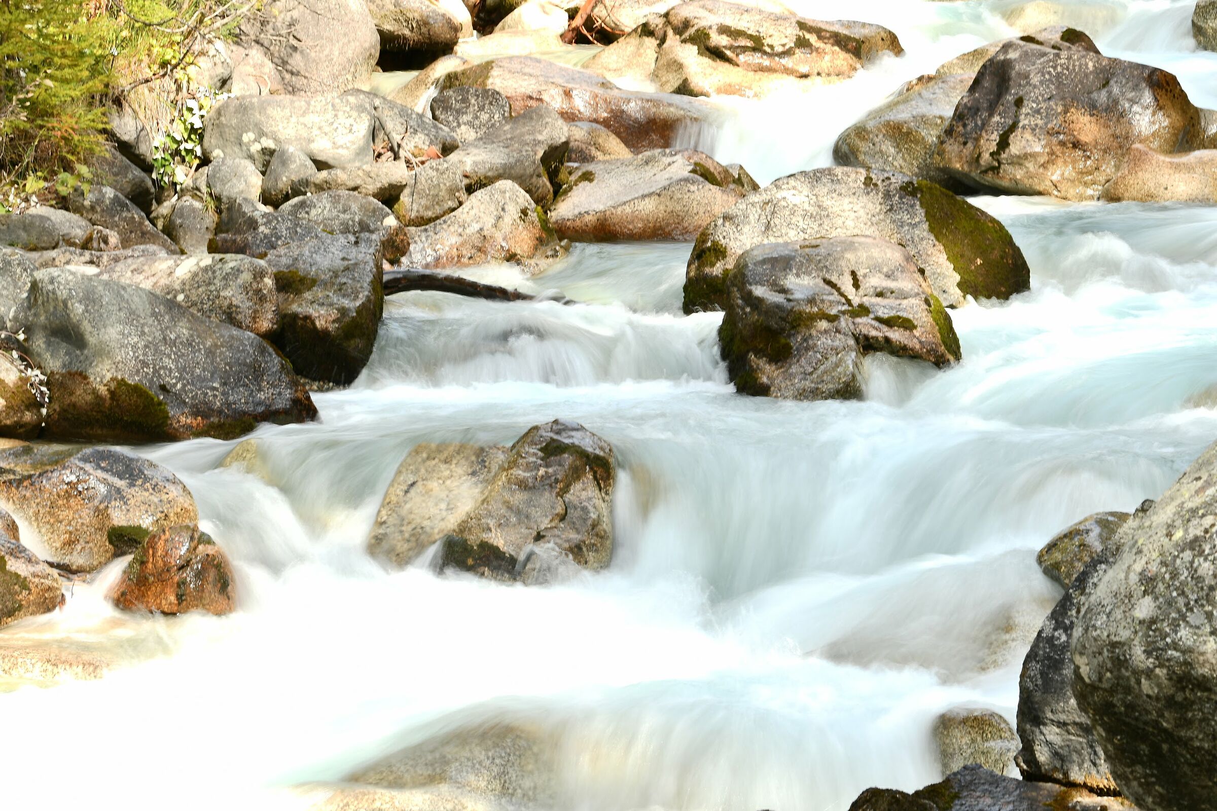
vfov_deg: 8.7
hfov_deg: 13.1
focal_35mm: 157
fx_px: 5307
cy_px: 406
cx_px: 608
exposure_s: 1/5
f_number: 22
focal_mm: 105
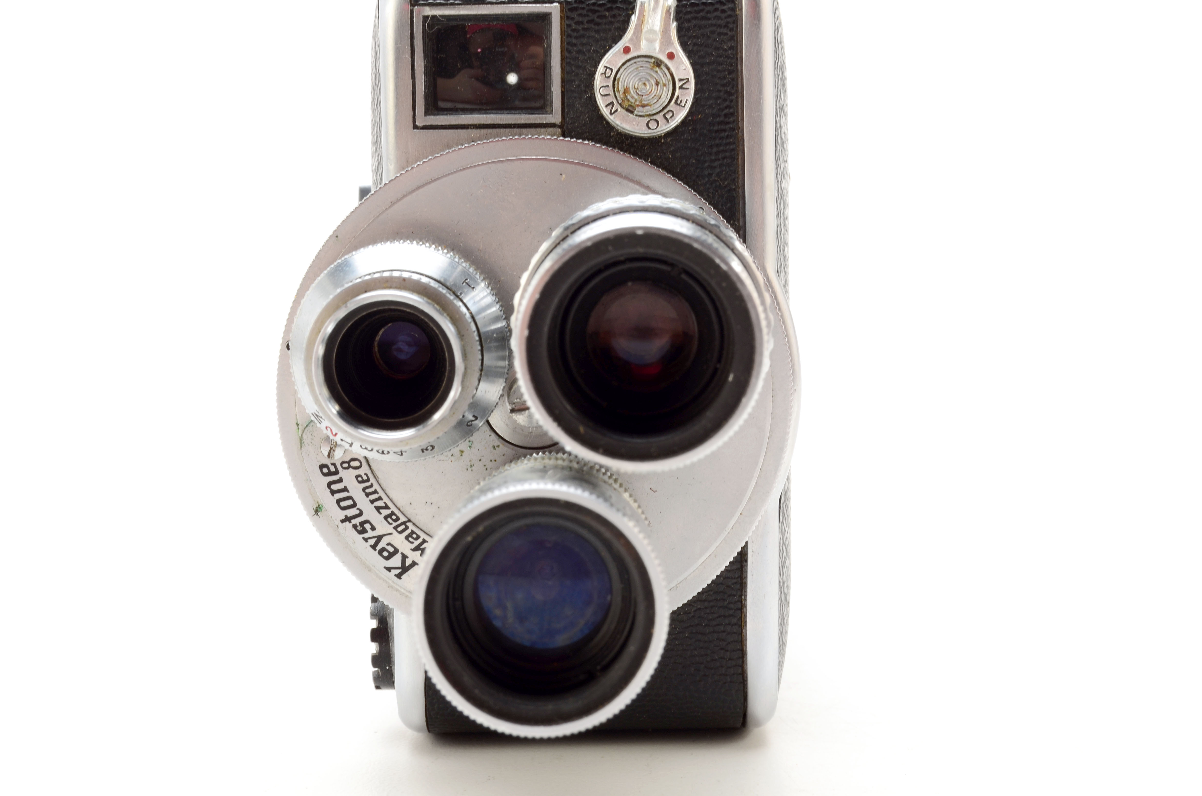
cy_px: 398
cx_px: 601
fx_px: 2749
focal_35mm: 82
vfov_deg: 16.5
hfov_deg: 24.7
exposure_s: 1/160
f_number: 18
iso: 100
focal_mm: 55
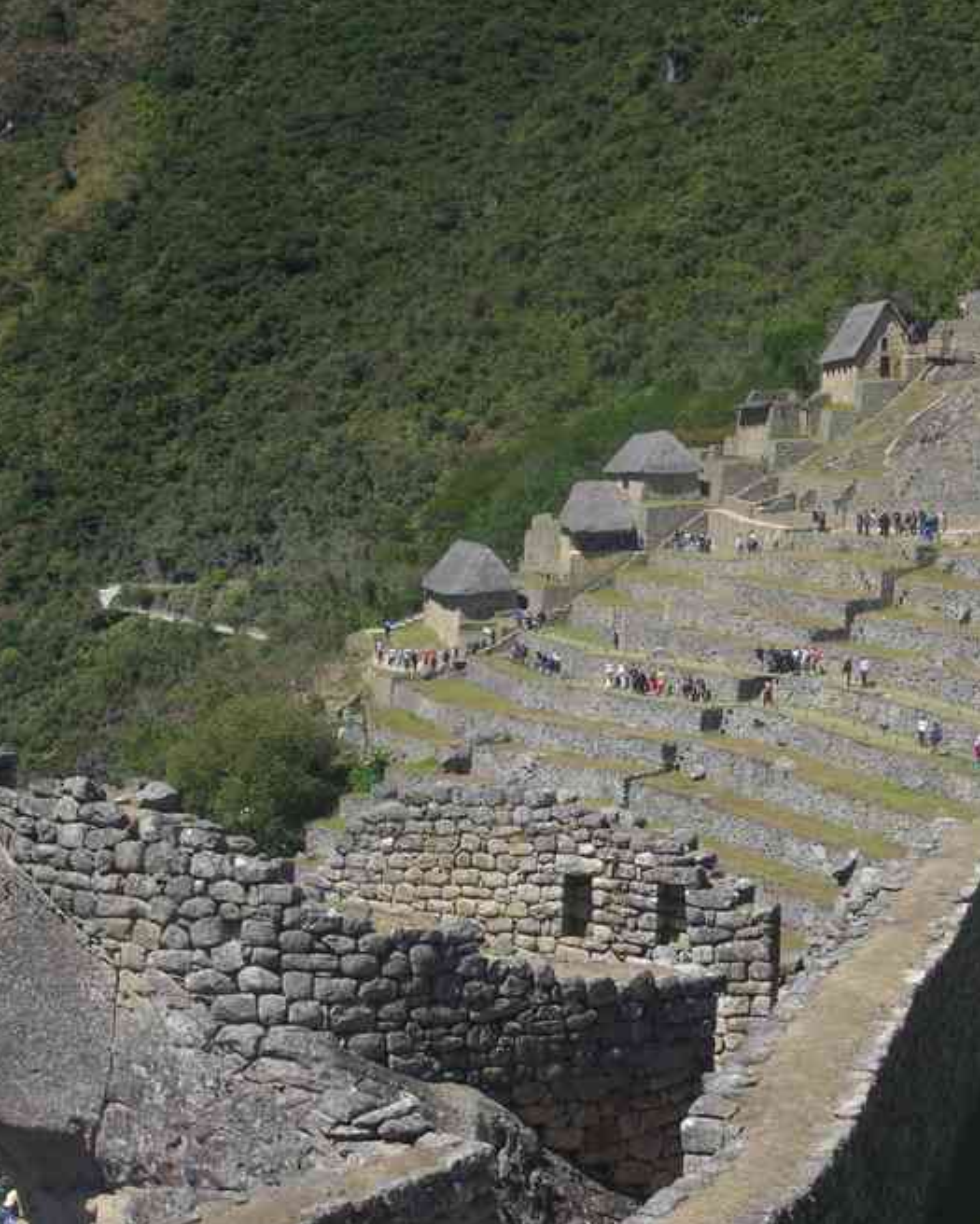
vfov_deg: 31.4
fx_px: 2175
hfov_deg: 24.8
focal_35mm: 60
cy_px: 614
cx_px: 830
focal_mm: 28
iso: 200
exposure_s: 1/80
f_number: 11
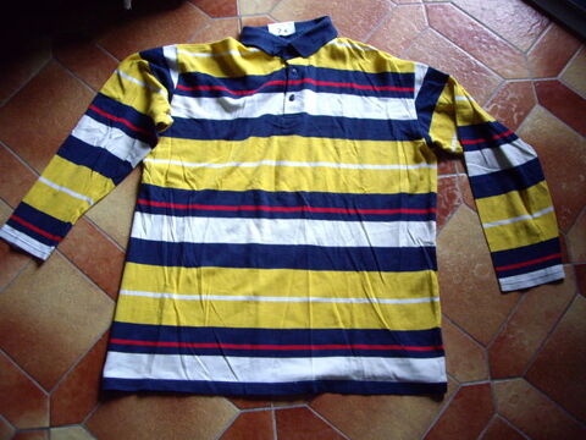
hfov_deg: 49.0
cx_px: 293
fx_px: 643
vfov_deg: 37.7
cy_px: 220
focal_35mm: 38
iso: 200
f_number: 2.7
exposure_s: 1/20
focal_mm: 6.2
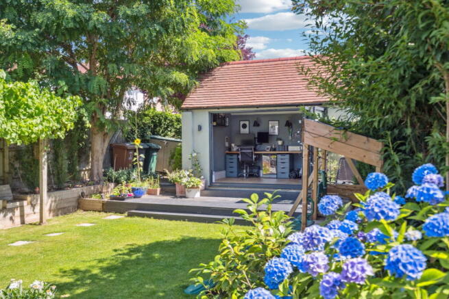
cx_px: 224
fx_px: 437
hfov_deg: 54.4
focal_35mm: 35
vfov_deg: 37.9
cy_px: 150
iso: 320
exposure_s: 1/320
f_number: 5
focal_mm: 35
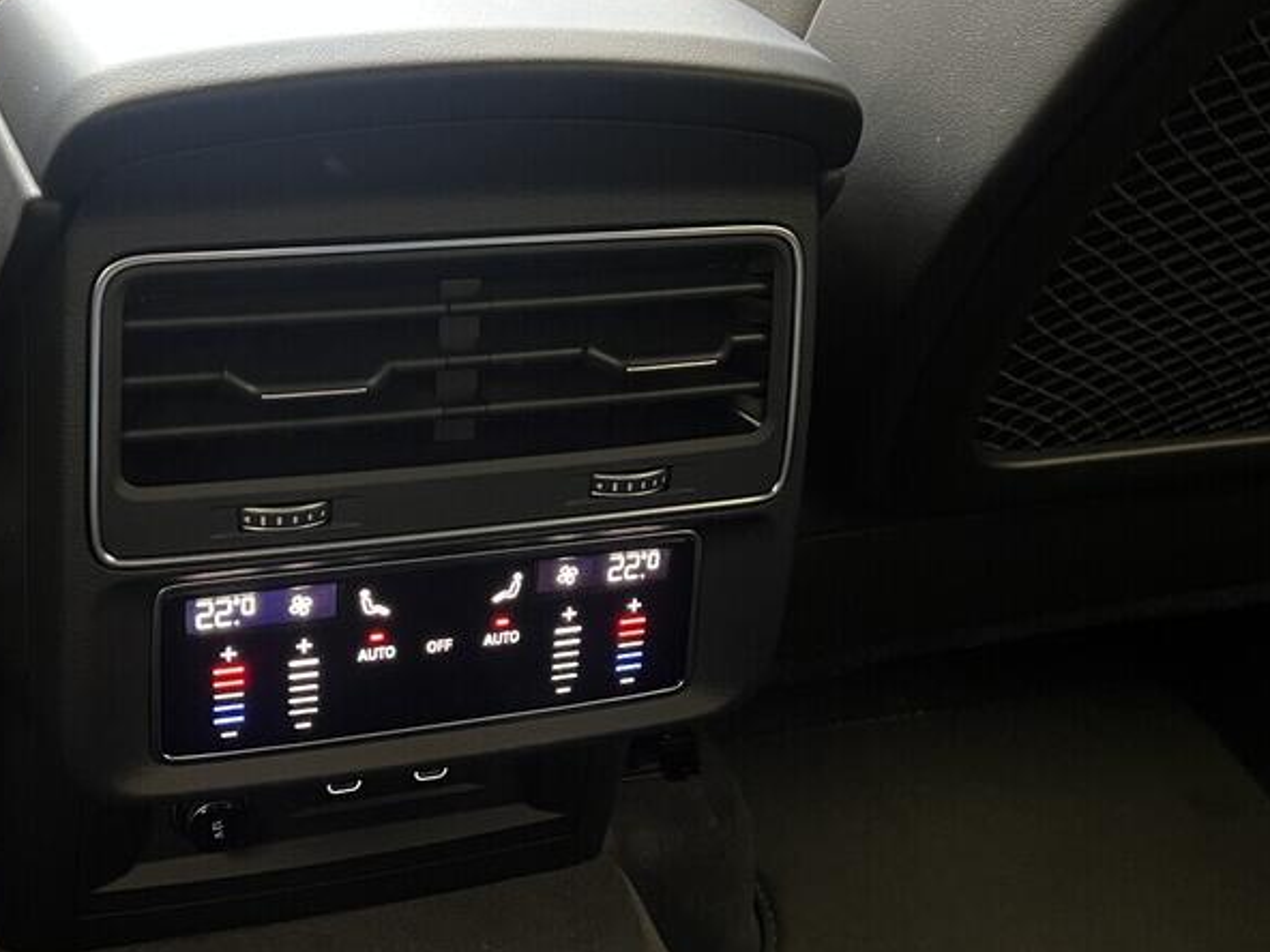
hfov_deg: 41.7
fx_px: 1651
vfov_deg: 32.2
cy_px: 491
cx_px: 451
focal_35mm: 45
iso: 640
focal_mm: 5.7
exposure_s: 1/30
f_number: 1.5
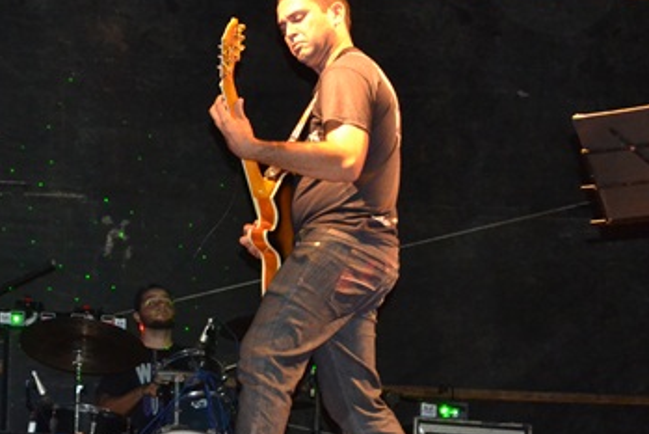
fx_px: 2182
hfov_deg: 16.7
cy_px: 290
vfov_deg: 11.3
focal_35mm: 121
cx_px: 86
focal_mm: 44
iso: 3200
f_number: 5.3
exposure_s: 1/60
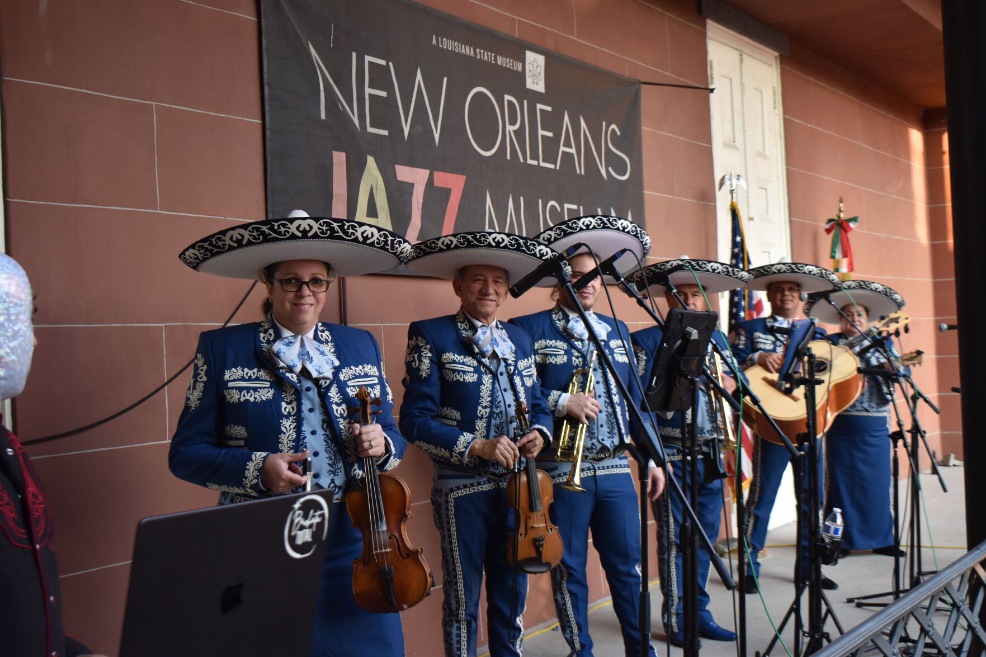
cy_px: 328
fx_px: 1314
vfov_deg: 28.1
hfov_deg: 41.1
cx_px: 493
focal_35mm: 48
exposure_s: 1/250
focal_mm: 32
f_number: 4.5
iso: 720
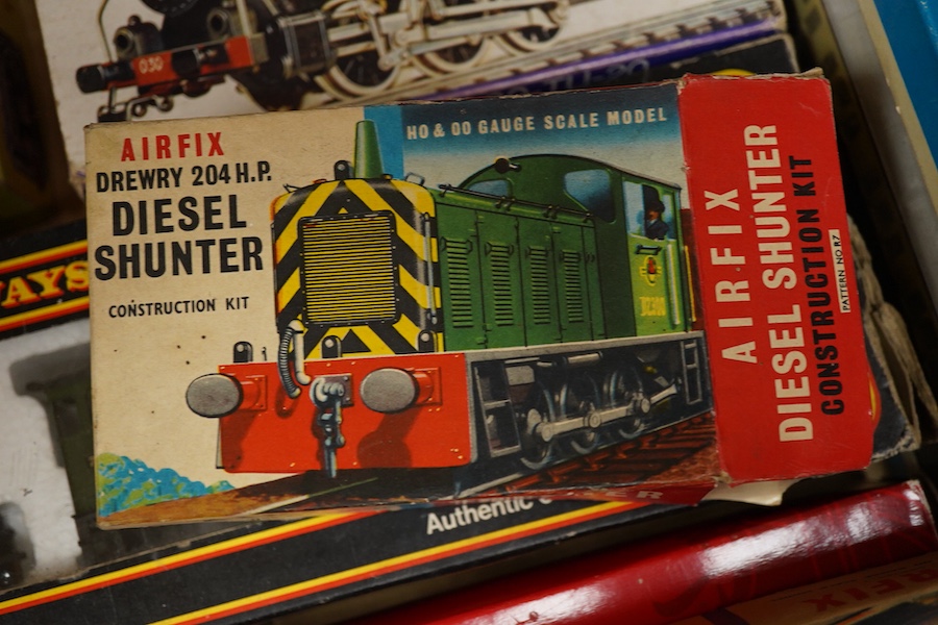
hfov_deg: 43.6
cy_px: 312
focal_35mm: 45
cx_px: 469
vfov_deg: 29.9
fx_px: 1172
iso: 1250
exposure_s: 1/160
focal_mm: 30
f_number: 3.5
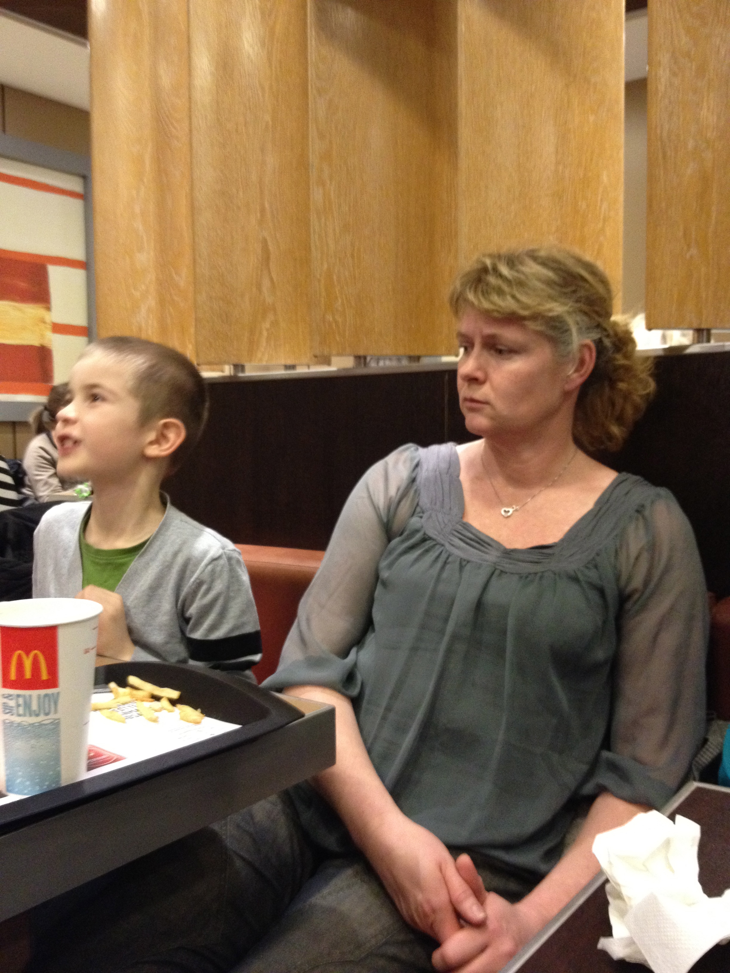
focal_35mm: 35
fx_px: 984
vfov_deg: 52.6
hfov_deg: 40.7
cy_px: 486
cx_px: 365
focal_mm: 4.28
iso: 400
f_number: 2.4
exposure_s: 1/17
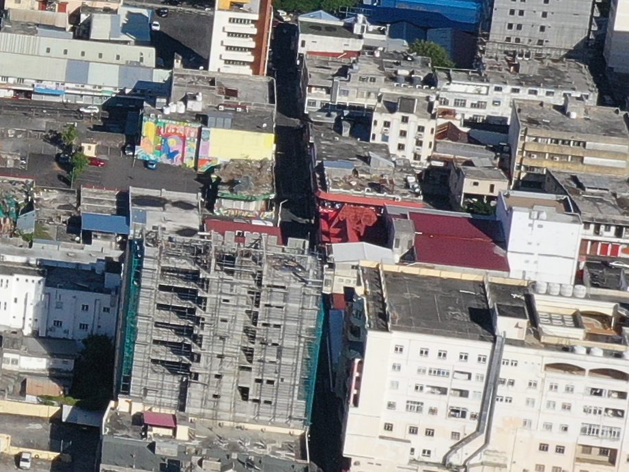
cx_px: -824
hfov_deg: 10.7
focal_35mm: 160
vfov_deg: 9.2
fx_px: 2908
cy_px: -76
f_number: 6.3
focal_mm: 10.26
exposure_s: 1/640
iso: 100
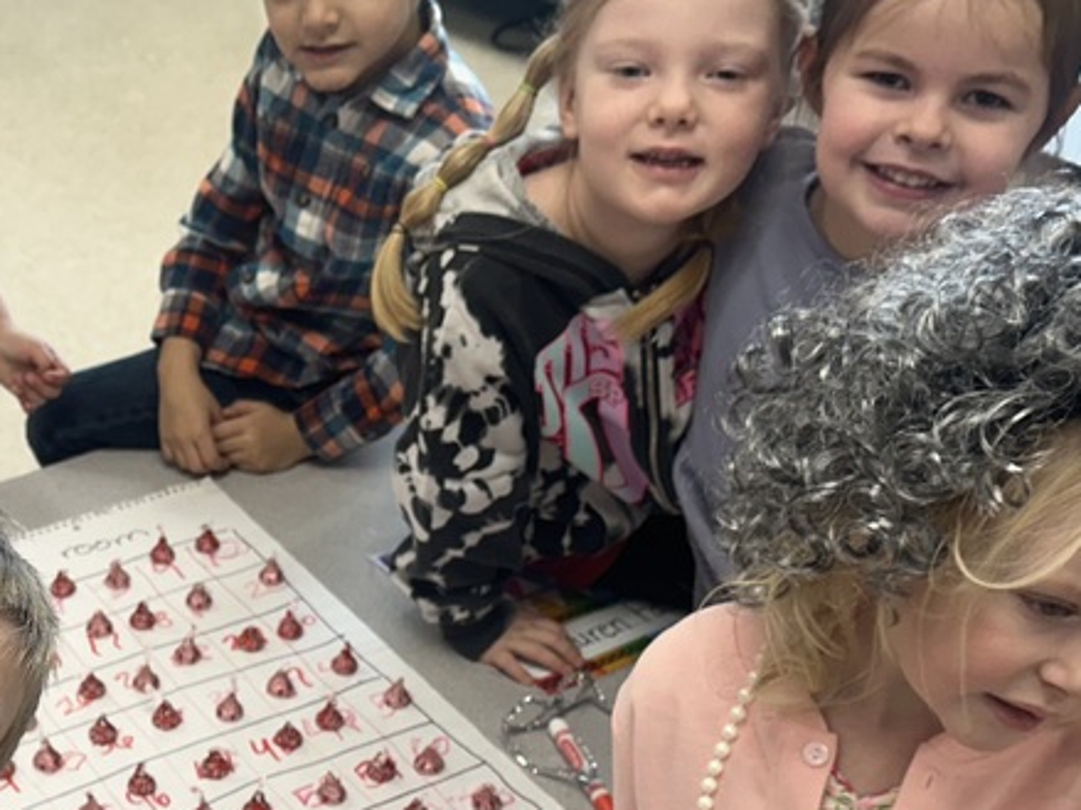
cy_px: 724
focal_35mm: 56
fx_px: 1748
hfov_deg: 33.1
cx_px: 180
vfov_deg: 25.3
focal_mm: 6.86
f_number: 1.78
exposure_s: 1/120
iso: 160
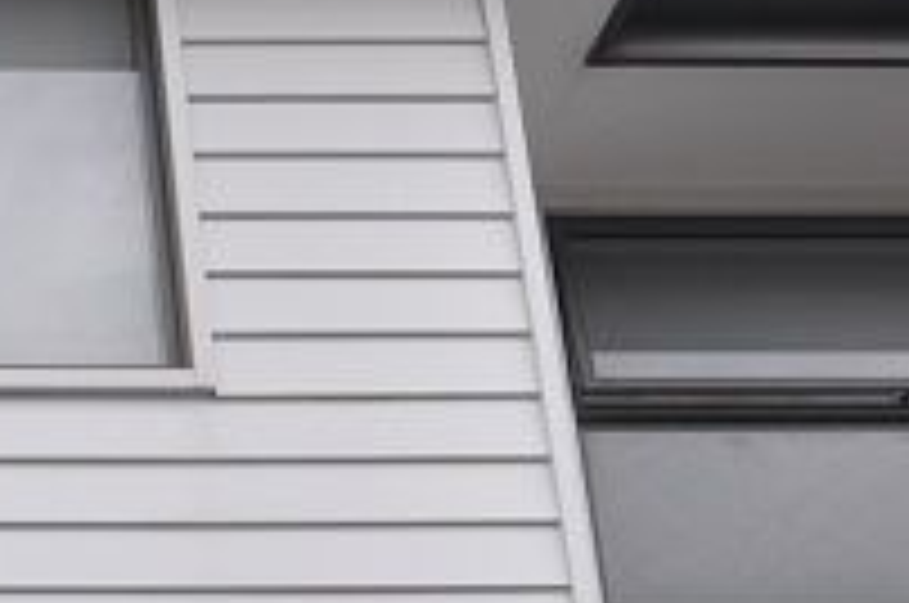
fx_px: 2244
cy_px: 1145
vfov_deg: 13.5
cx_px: -310
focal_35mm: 89
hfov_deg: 20.6
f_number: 7.1
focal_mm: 10
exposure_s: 1/200
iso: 200
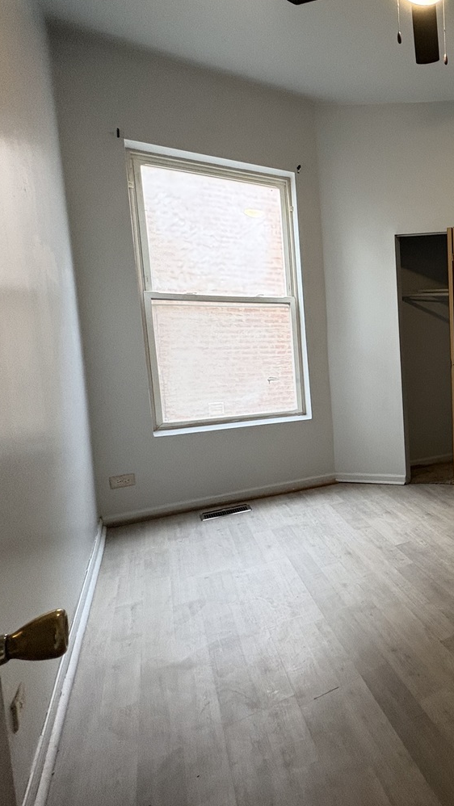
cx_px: 545
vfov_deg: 81.1
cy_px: 383
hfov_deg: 38.2
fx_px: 470
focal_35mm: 22
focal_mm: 2.22
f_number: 2.2
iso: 320
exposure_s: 1/60
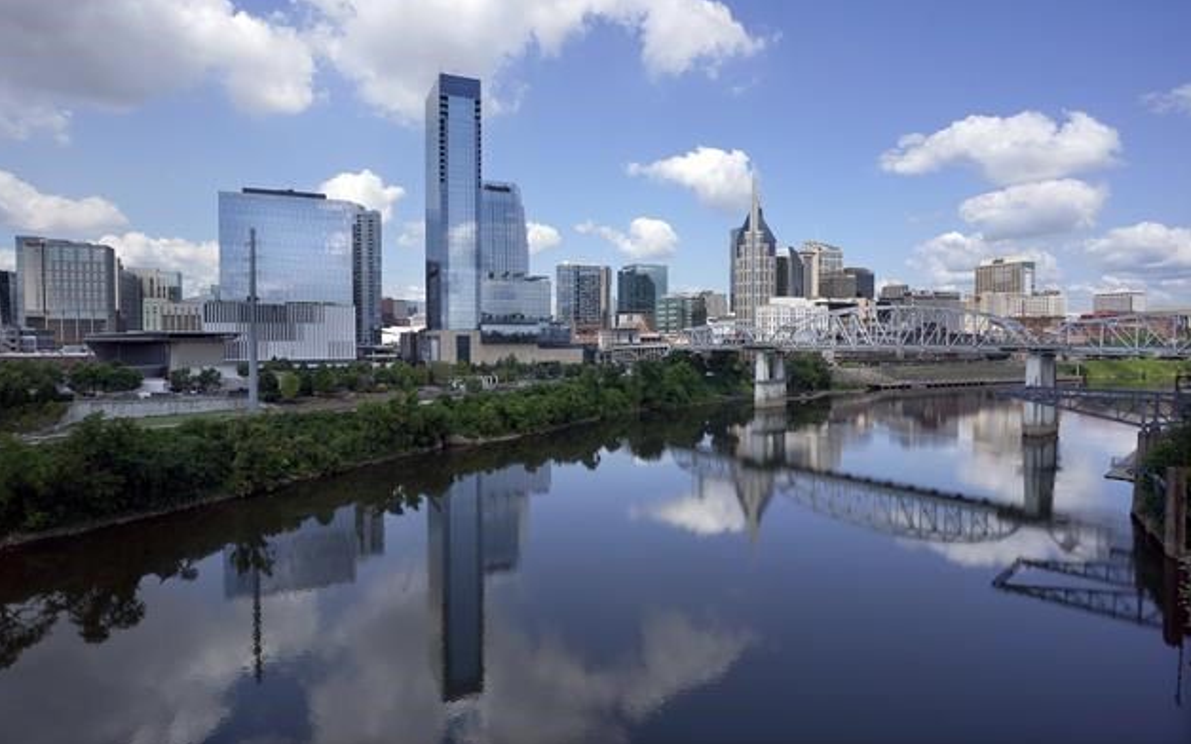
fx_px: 617
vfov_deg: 62.2
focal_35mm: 19
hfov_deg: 88.0
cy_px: 346
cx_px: 579
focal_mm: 18
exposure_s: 1/500
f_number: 16
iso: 640
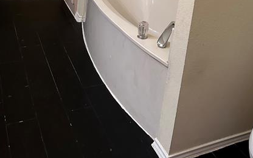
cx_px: 151
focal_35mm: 47
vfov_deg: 24.5
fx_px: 324
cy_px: -37
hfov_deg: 42.5
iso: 800
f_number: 1.78
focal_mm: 6.86
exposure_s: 1/60
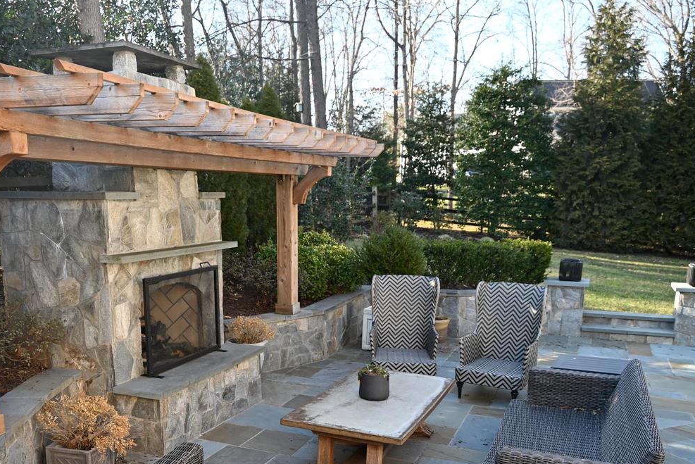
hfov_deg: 54.3
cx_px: 312
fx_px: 676
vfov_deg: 37.2
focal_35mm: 35
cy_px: 336
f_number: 4
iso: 280
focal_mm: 24
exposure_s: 1/250
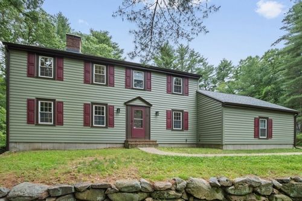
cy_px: 100
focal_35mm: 15
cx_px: 151
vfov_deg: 77.3
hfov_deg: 100.4
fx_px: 126
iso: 1000
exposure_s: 1/1250
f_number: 6.3
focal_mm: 10
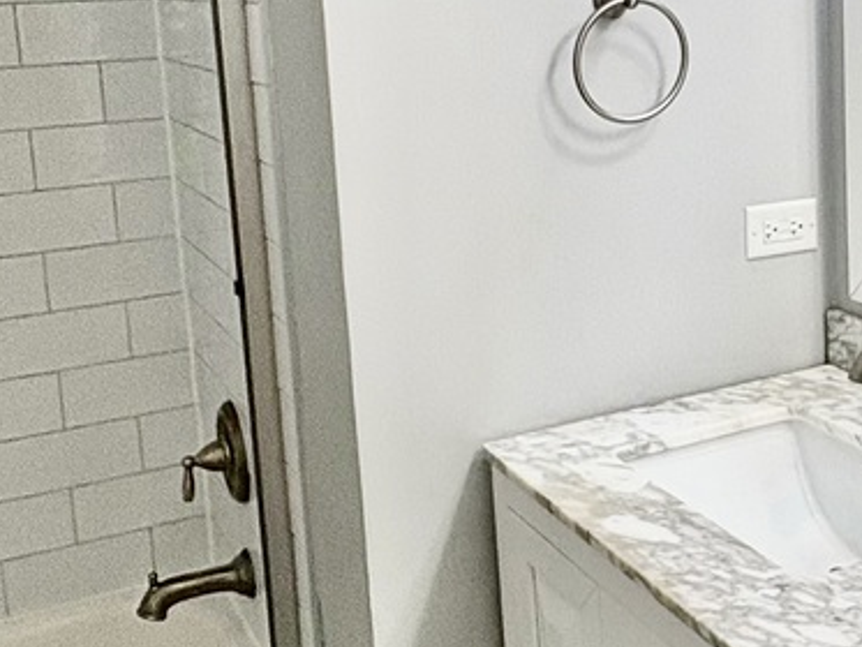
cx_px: 730
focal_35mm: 54
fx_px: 1345
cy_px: 173
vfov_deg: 26.7
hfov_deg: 34.1
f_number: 2.2
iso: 200
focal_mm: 2.22
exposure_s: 1/120
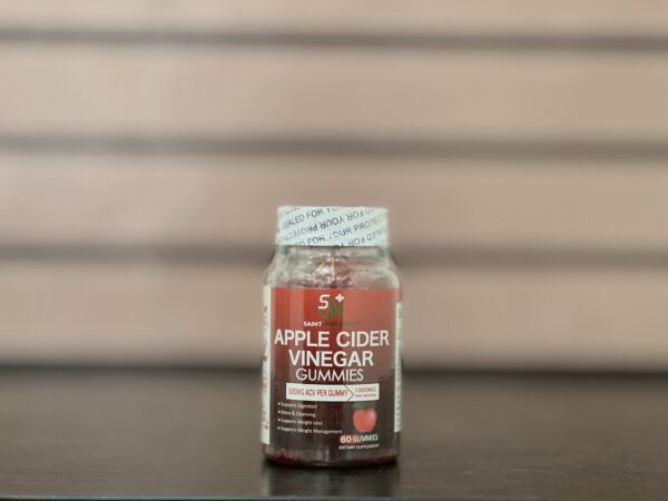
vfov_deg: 19.1
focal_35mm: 77
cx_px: 334
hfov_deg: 25.3
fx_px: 1486
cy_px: 250
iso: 500
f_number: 2.8
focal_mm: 9
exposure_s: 1/20
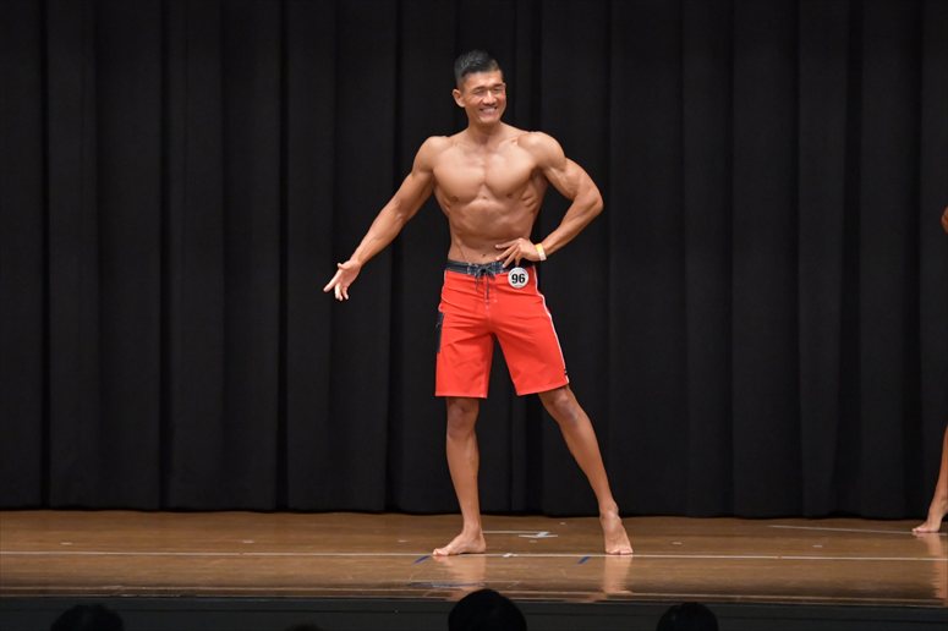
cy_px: 316
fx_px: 5317
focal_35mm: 202
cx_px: 474
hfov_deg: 10.2
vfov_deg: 6.8
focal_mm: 135
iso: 6400
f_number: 5.6
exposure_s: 1/400
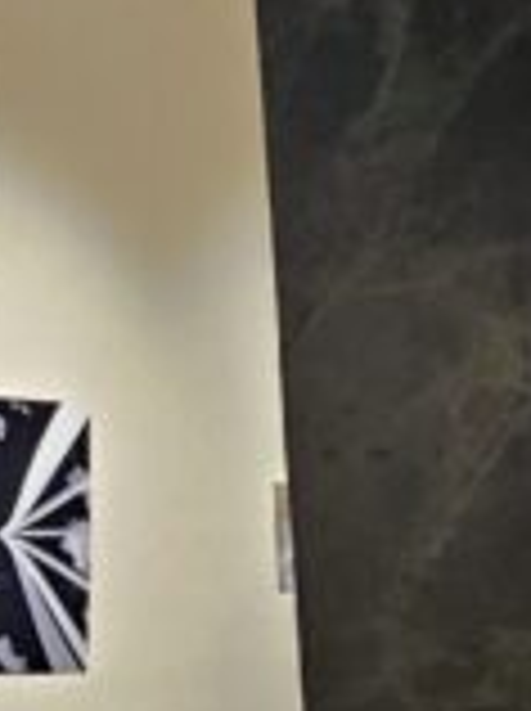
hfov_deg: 12.3
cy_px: 338
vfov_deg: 26.0
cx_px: -945
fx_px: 1538
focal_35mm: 75
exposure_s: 1/77
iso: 160
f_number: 2.2
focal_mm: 2.2
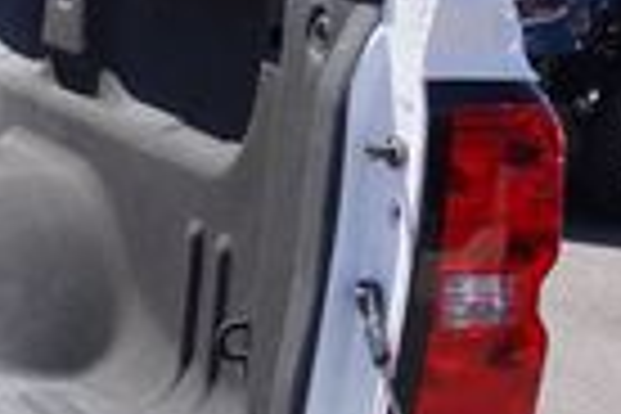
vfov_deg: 12.3
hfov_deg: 15.2
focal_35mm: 111
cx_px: -580
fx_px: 1915
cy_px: 364
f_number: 9
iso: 100
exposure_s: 1/100
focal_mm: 16
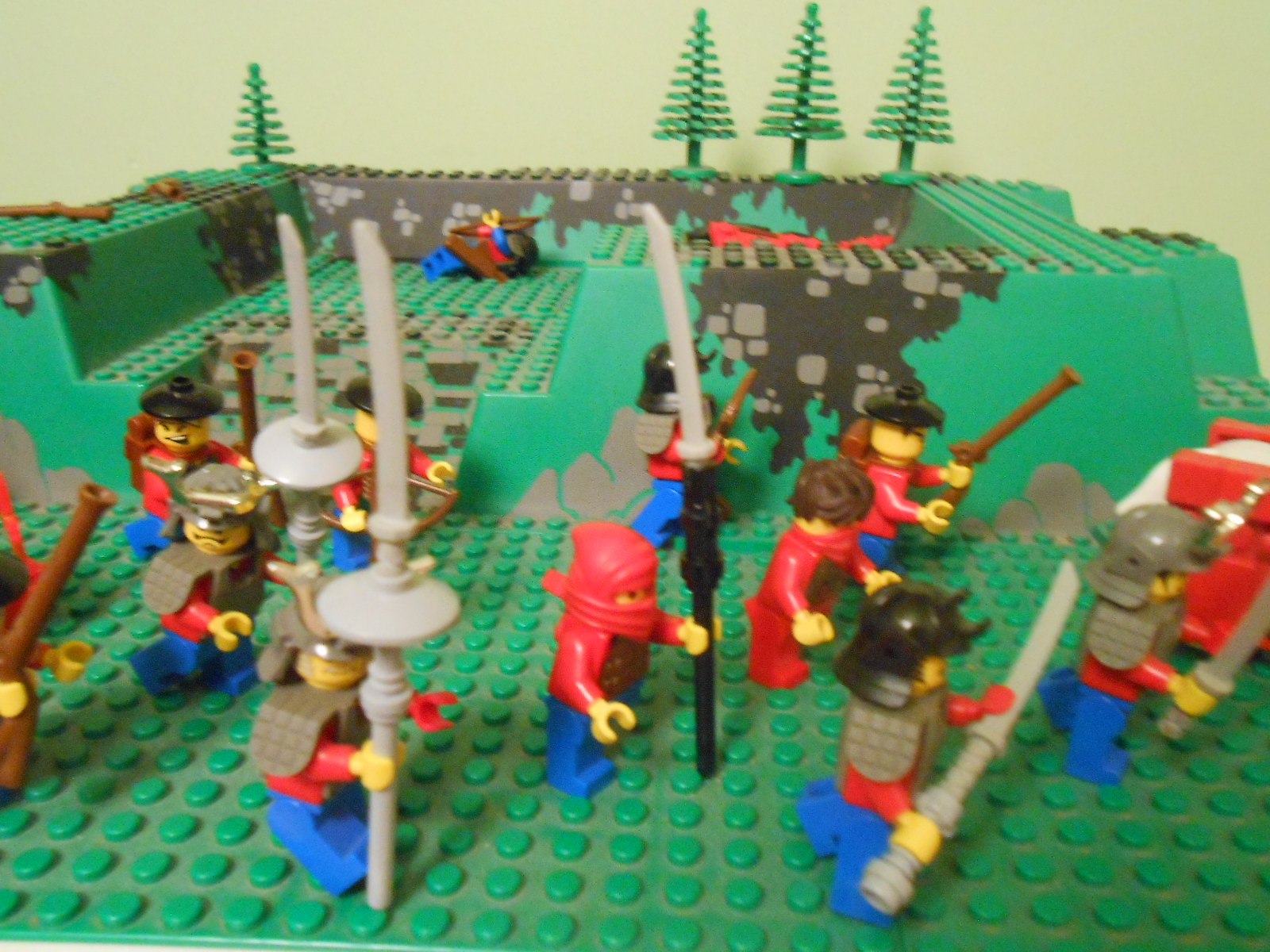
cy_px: 476
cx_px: 635
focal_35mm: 30
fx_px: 1101
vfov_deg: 46.8
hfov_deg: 60.0
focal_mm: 5.3
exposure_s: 1/1.6
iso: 800
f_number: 3.8
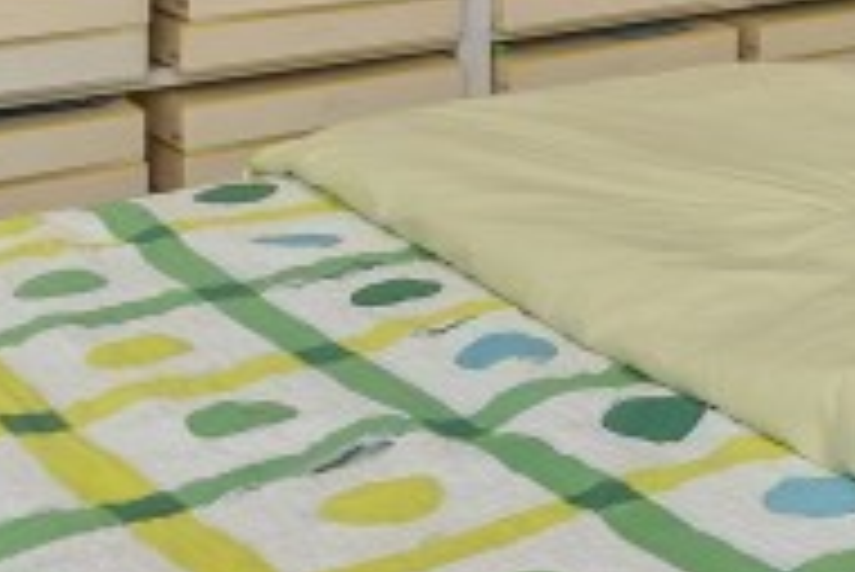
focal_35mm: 85
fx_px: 2020
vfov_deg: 14.6
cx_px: 1422
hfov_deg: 19.5
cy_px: -374
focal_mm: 14
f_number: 5.6
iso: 800
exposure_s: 1/60
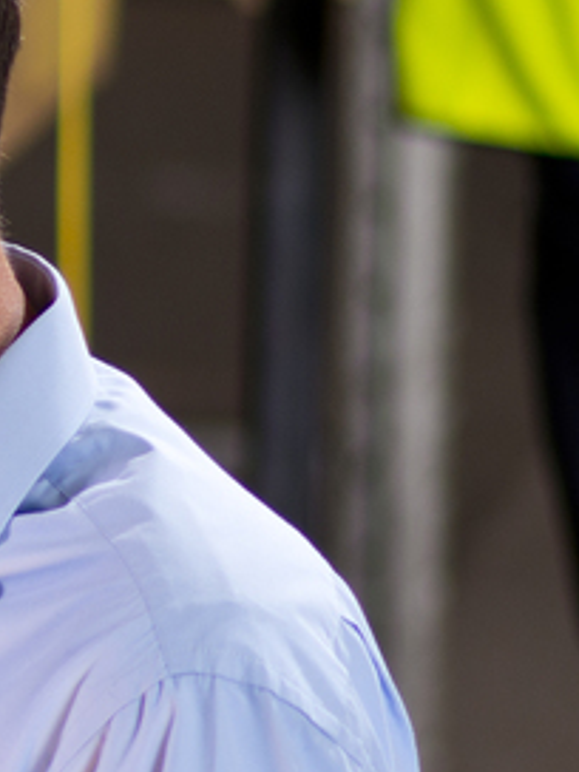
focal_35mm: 540
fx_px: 12043
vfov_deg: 3.7
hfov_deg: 2.7
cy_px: 453
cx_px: -1022
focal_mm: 85
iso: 125
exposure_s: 1/80
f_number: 2
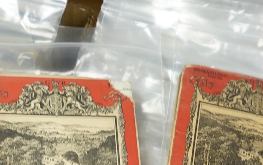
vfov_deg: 16.1
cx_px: 84
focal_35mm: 78
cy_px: 198
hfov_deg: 26.3
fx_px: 559
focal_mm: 28
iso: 2500
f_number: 7.1
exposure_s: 1/100
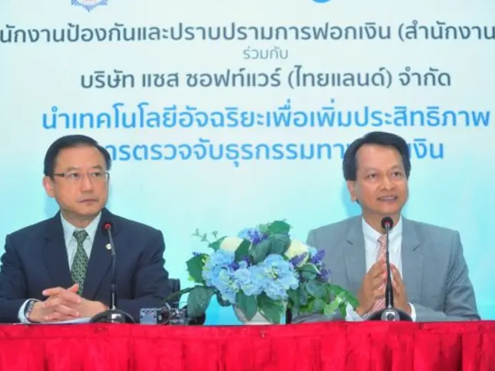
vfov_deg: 17.0
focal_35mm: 87
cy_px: 186
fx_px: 1244
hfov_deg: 22.5
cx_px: 244
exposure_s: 1/80
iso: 1000
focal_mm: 80
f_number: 5.6
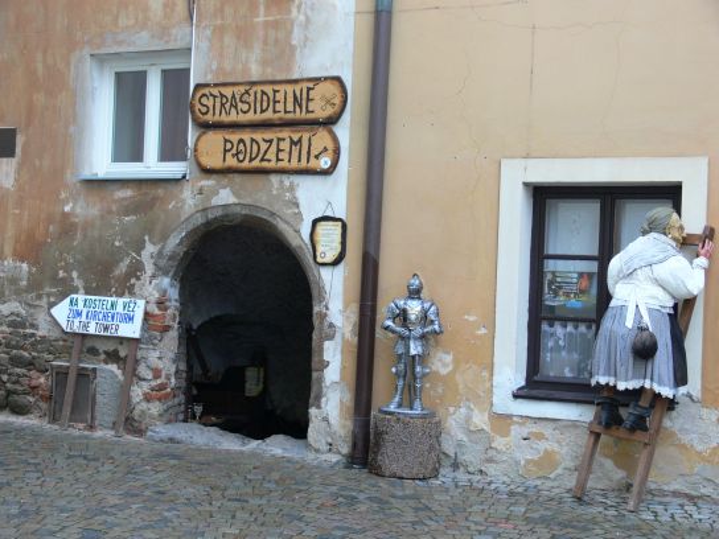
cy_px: 270
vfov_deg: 25.2
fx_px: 1205
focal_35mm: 58
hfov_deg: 33.2
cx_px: 360
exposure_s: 1/50
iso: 100
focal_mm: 12.3
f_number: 3.2
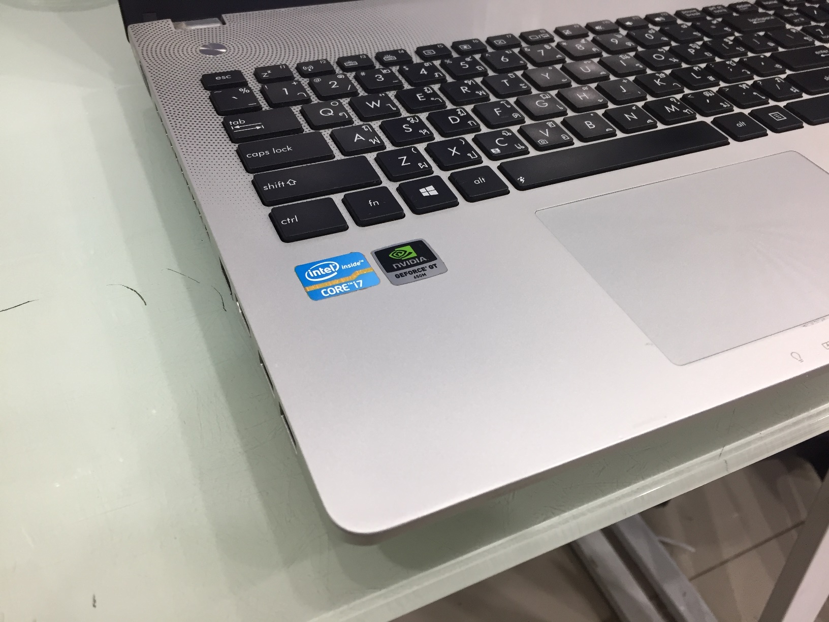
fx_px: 695
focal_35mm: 29
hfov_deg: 61.7
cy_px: 311
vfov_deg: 48.2
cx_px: 414
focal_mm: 4.15
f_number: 2.2
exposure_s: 1/33
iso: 80
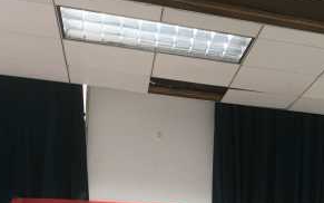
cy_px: 241
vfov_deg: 16.5
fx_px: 671
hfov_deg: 24.9
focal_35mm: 76
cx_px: 374
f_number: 2.2
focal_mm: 4.15
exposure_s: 1/33
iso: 125
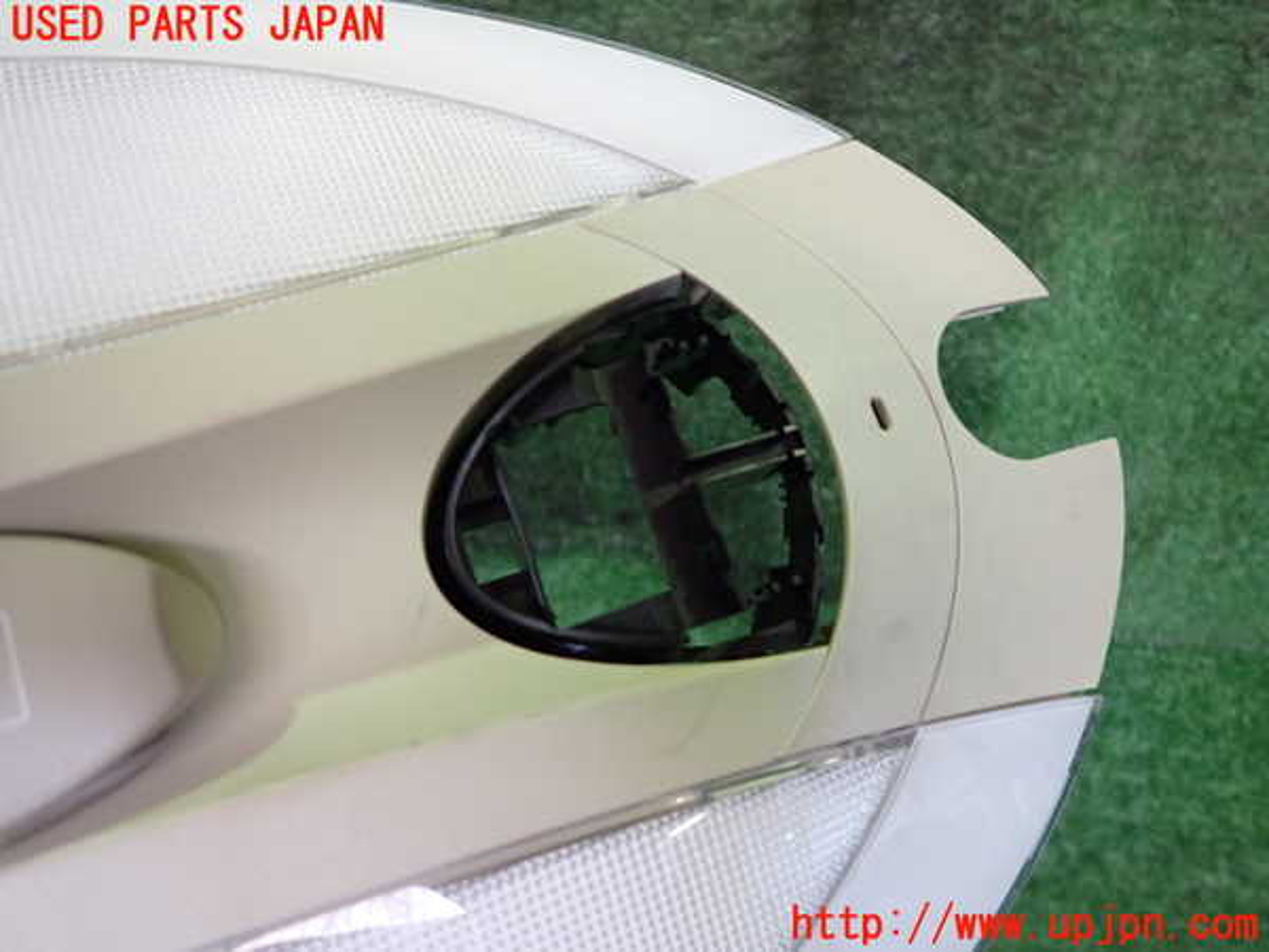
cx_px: 634
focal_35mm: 25
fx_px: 916
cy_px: 476
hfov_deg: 69.4
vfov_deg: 54.9
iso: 400
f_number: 2
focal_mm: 4.5
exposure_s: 1/50
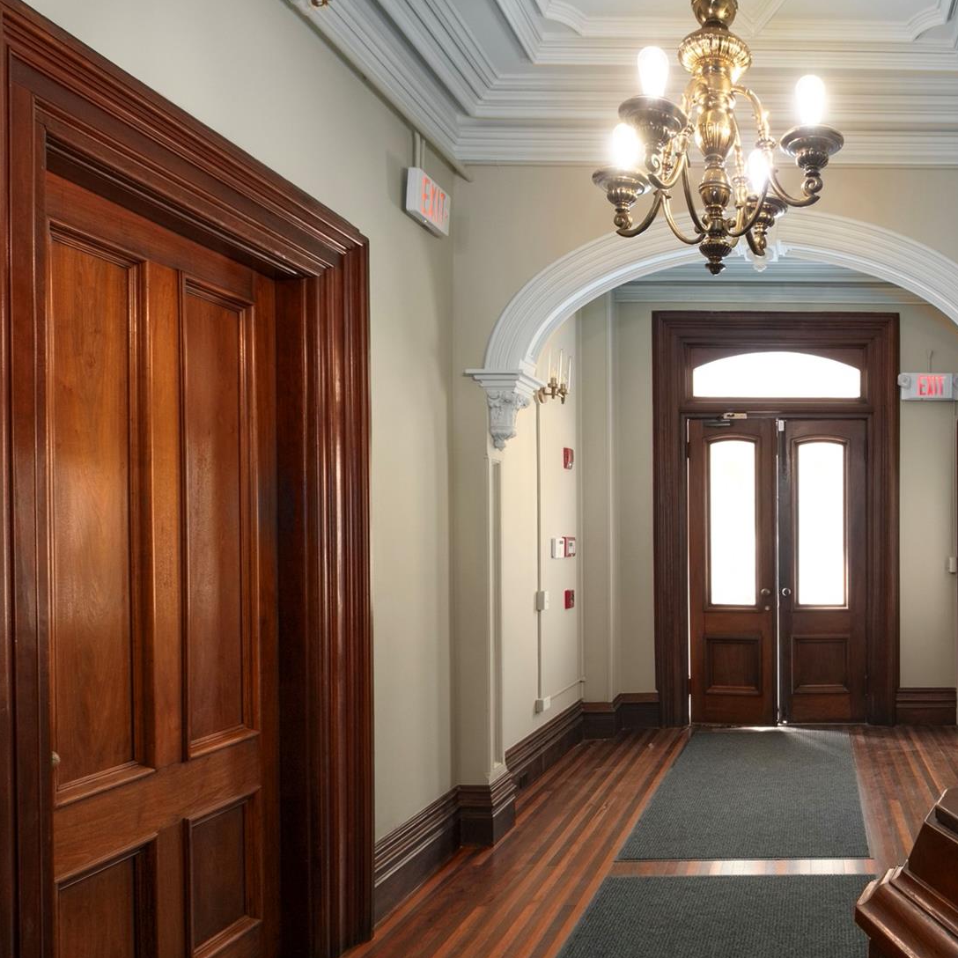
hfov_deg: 58.1
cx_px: 814
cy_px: 555
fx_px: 751
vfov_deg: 64.7
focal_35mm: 24
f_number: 5.6
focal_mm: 10
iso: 400
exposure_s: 1/60
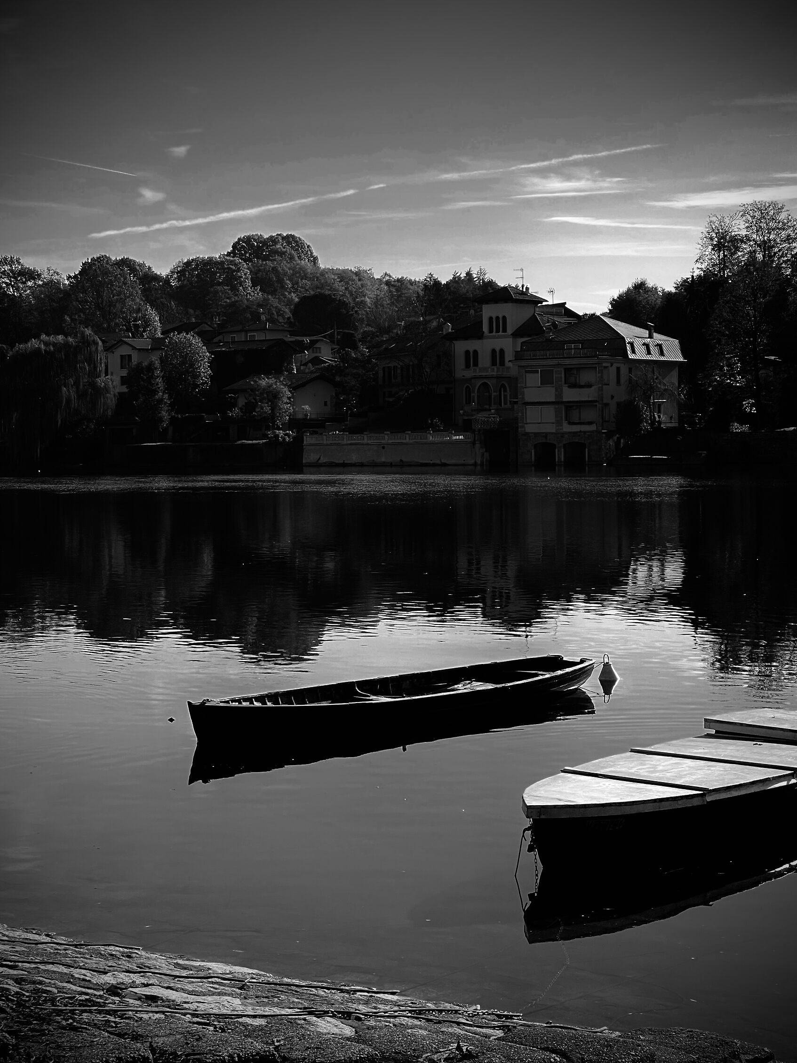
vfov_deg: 28.6
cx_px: 397
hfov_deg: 21.6
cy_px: 526
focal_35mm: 68
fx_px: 2088
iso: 20
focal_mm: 7.5
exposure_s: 1/1783
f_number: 2.2
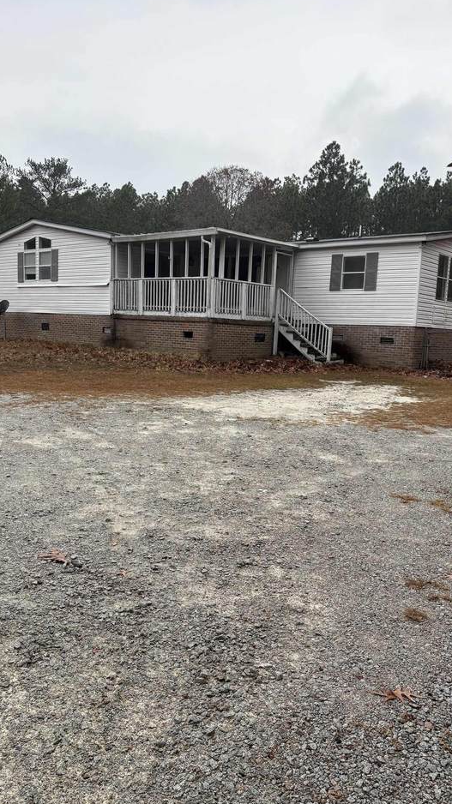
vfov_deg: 66.1
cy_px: 402
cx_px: 223
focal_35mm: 29
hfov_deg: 40.1
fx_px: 618
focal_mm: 5.96
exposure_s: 1/724
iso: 50
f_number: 1.6
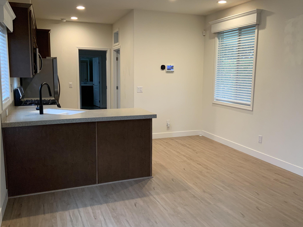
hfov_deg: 56.8
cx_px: 154
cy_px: 113
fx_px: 280
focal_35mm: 32
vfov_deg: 44.2
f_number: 1.8
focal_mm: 3
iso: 80
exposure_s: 1/60
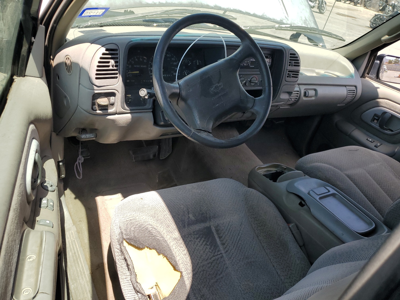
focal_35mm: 26
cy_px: 150
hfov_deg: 67.3
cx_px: 200
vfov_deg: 53.1
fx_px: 300
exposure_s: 1/909
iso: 50
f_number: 1.5
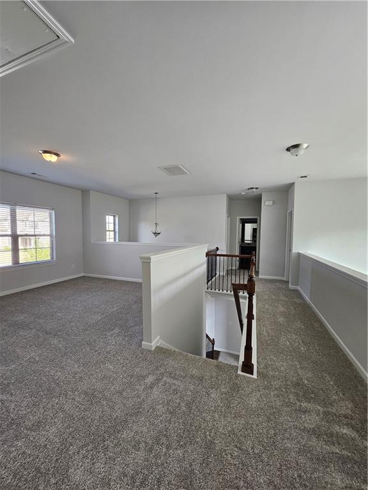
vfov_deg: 106.2
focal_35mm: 13
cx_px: 184
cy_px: 245
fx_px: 184
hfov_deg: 89.9
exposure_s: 1/60
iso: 80
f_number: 2.2
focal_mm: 1.74
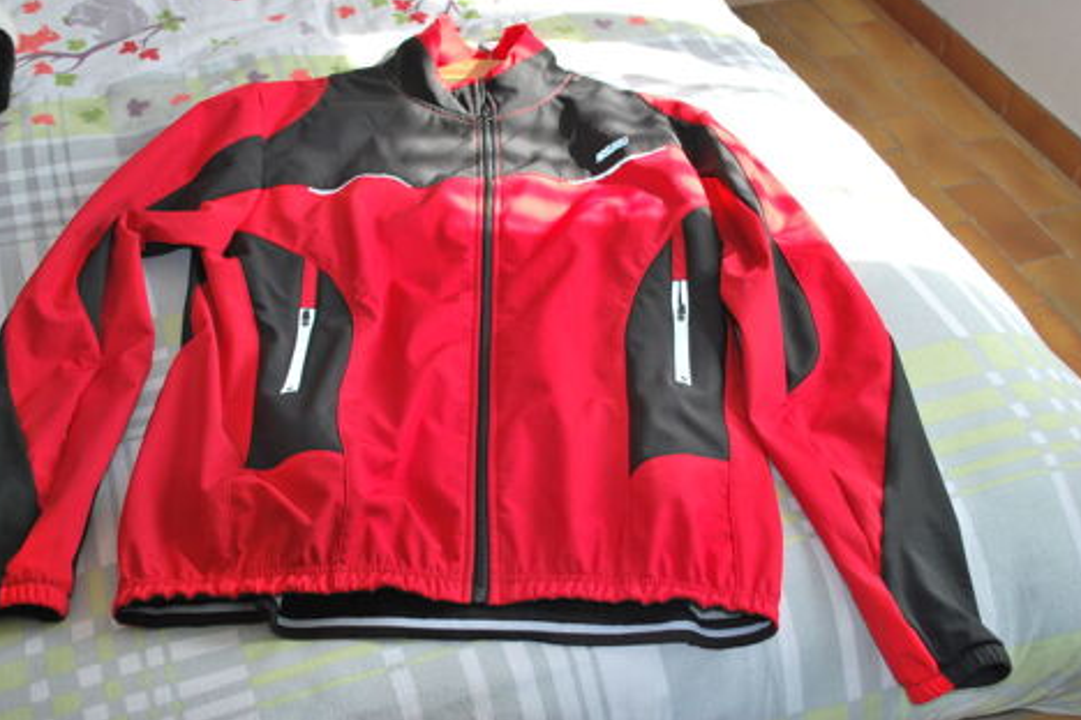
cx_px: 534
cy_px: 352
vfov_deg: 33.4
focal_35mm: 40
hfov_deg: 48.5
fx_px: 1201
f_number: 4.2
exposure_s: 1/80
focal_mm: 26
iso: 200
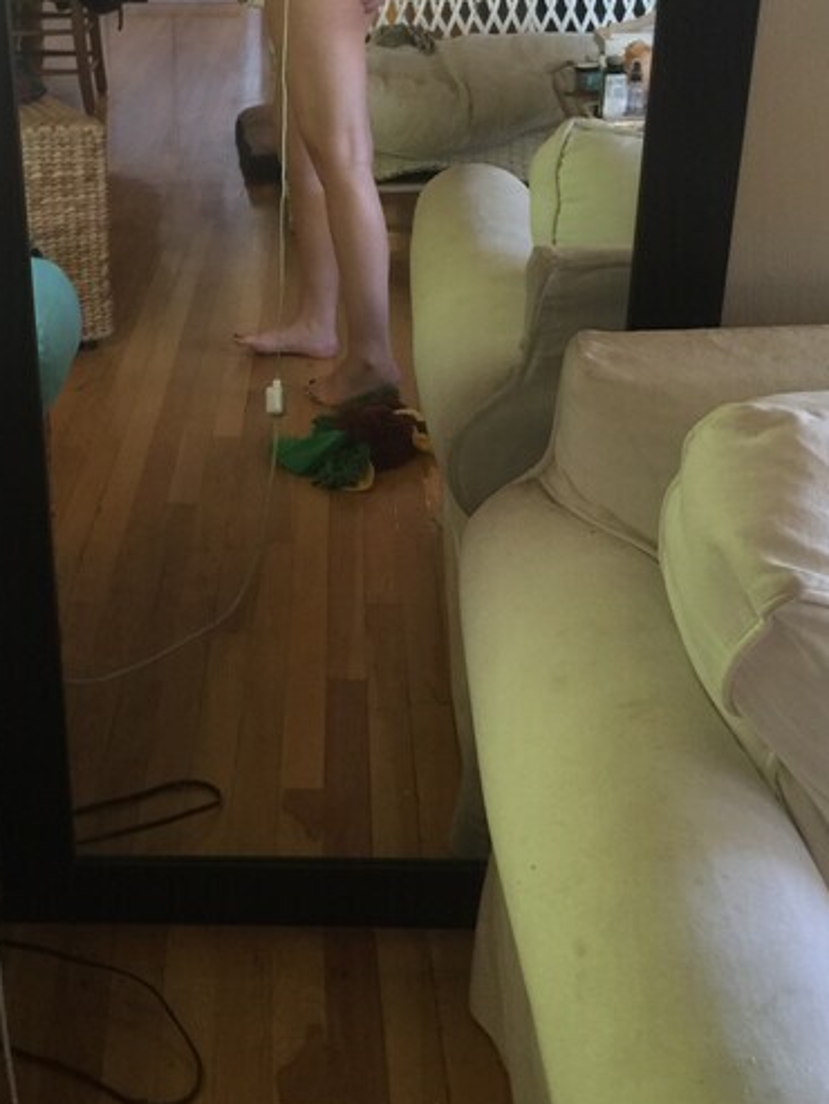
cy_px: 467
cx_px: 221
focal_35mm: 49
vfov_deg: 38.8
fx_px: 1564
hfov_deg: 29.3
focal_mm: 4.15
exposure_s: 1/10
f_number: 2.2
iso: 100
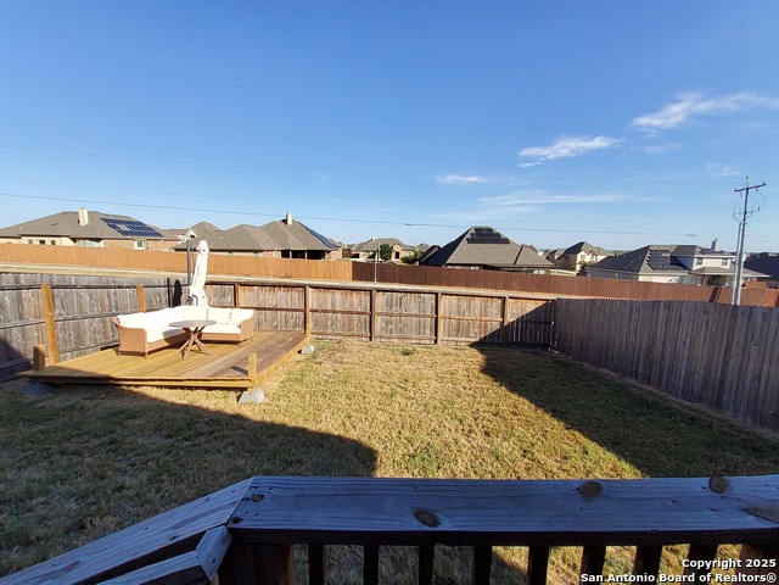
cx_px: 390
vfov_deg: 89.9
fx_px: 293
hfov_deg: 106.2
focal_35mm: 13
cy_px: 292
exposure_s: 1/1093
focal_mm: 1.13
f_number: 2.2
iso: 50
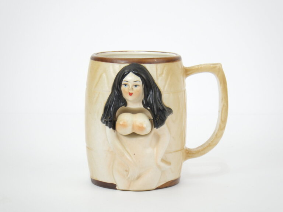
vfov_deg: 12.9
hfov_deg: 17.1
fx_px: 940
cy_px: 106
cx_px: 142
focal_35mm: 115
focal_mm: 20.6
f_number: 5.2
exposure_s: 1/30
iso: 125
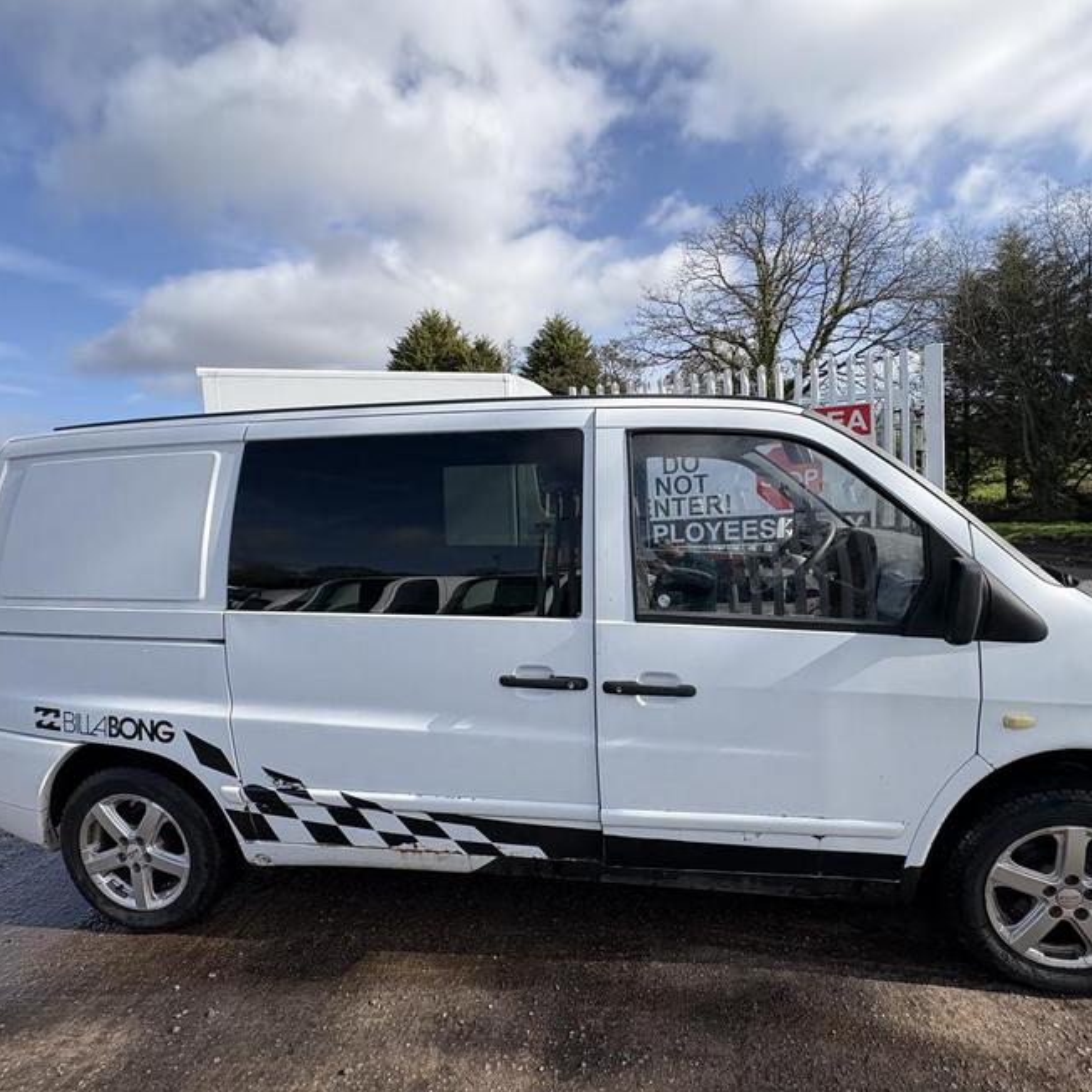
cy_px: 561
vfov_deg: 83.9
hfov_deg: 83.9
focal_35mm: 17
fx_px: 607
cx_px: 583
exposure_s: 1/1449
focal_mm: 2.22
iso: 50
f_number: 2.2
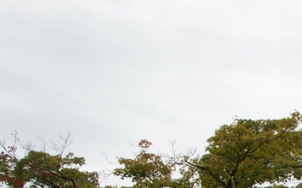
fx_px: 831
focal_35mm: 101
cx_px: 455
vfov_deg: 12.2
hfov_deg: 18.3
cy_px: 294
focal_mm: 18
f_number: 10
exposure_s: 1/80
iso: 100
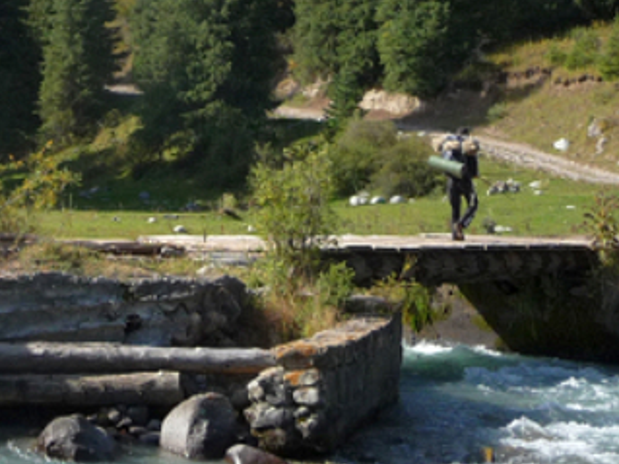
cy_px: 64
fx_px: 1609
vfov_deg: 16.2
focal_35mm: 90
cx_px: -62
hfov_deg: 20.7
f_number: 3.3
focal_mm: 4.7
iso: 100
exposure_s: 1/500
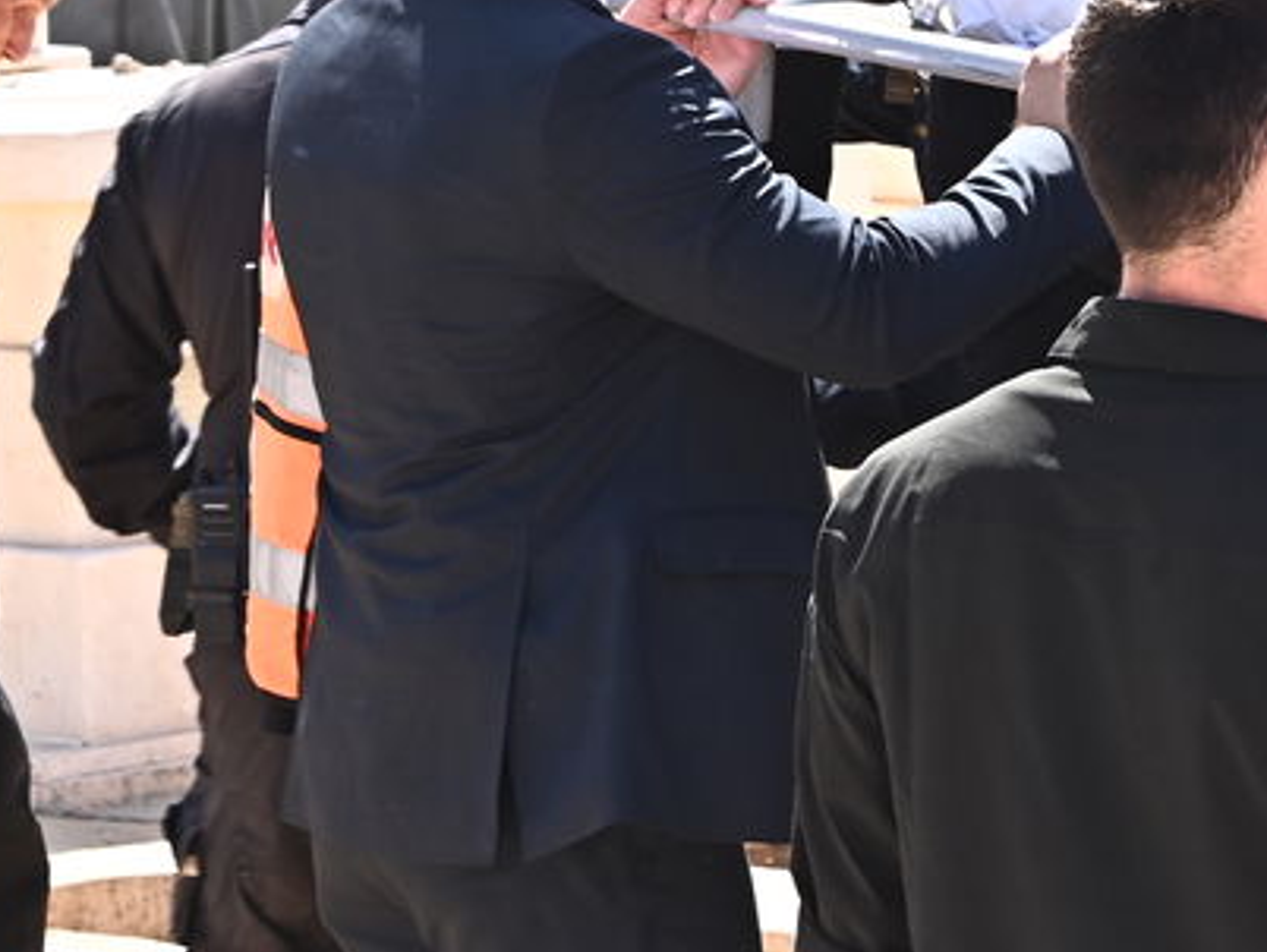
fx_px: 12855
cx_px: 2011
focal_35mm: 351
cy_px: 177
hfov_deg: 5.6
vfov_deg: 4.2
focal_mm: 105
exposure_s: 1/125
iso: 320
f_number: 13
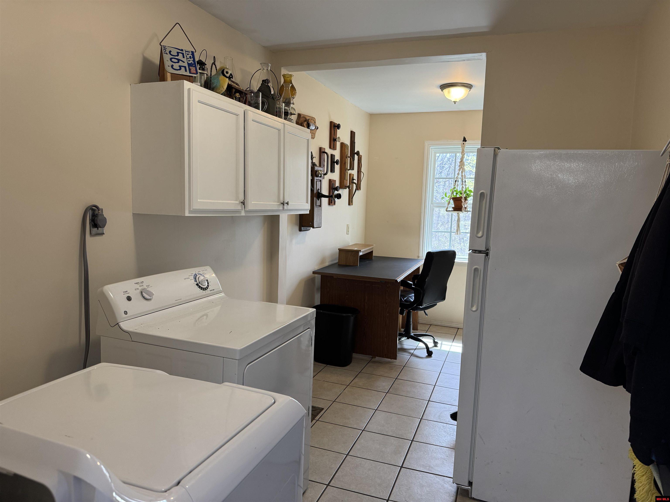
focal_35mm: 24
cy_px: 251
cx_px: 335
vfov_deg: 56.8
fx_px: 465
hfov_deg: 71.6
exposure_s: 1/120
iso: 200
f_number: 1.78
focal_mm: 6.76
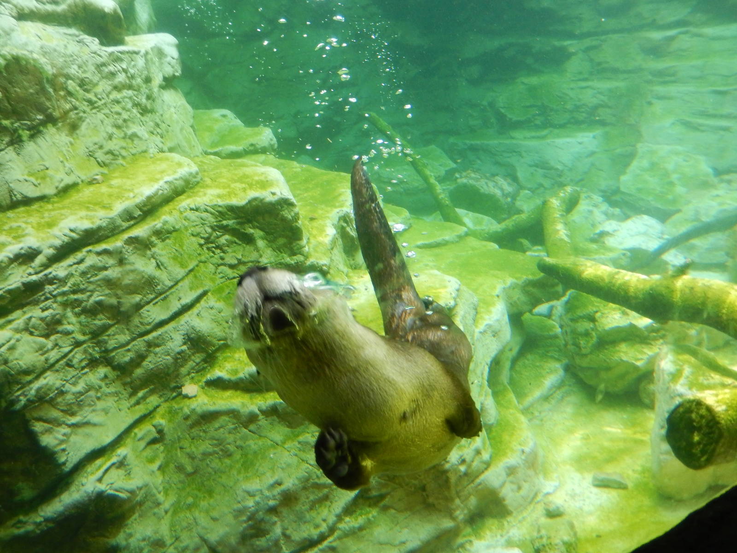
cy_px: 276
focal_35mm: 25
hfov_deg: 69.4
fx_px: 532
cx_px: 368
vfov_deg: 54.9
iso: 400
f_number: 3.4
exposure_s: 1/160
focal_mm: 4.5
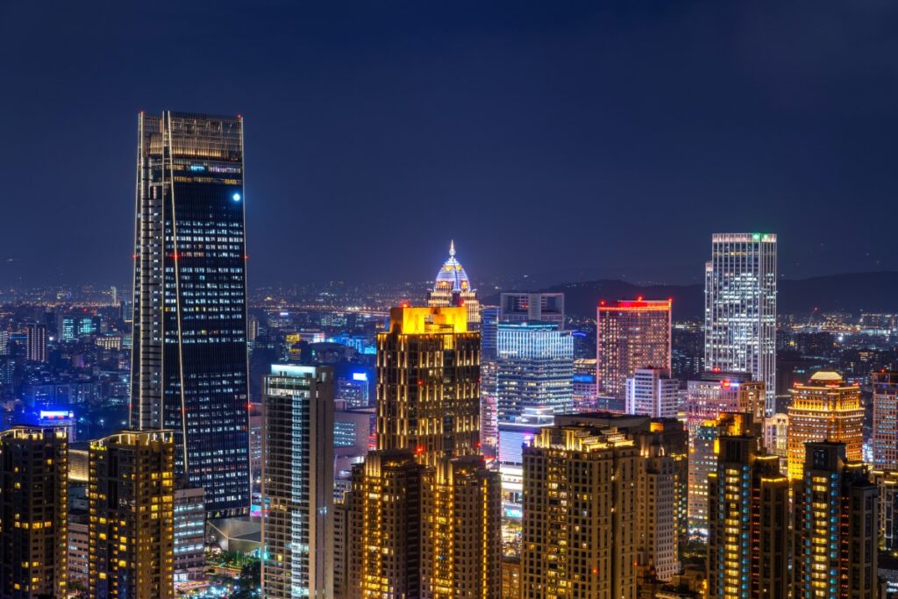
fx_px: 1871
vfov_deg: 18.2
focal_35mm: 75
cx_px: 449
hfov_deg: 27.0
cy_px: 300
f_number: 9
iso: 100
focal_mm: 75
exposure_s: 4
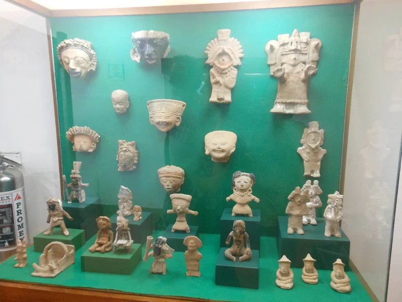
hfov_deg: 69.4
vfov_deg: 54.9
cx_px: 201
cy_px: 151
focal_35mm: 25
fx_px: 290
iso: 400
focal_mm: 4.5
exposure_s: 1/8
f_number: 3.2
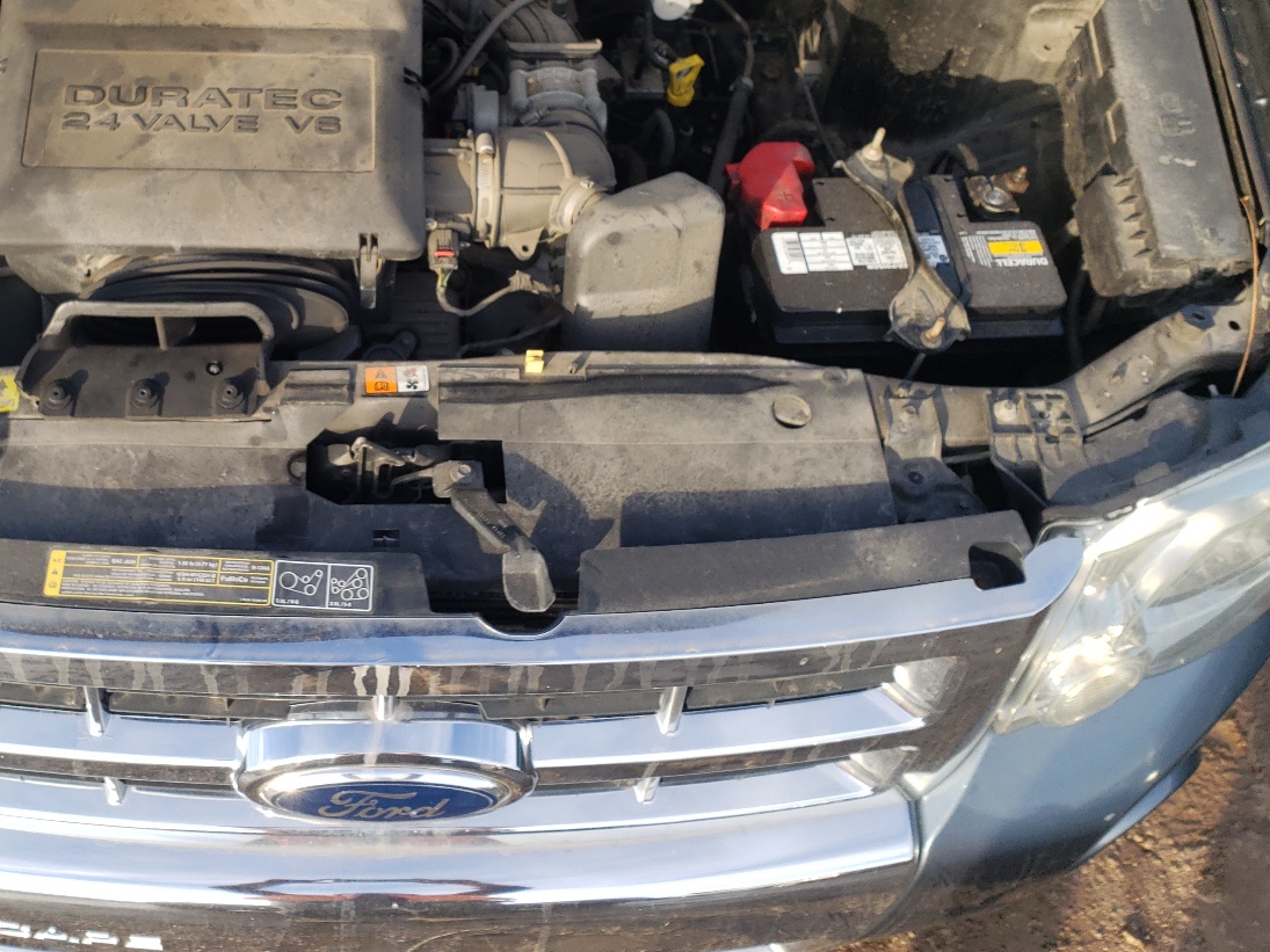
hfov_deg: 47.9
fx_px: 1394
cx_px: 389
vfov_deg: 37.0
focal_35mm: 38
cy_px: 270
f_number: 1.5
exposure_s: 1/278
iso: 50
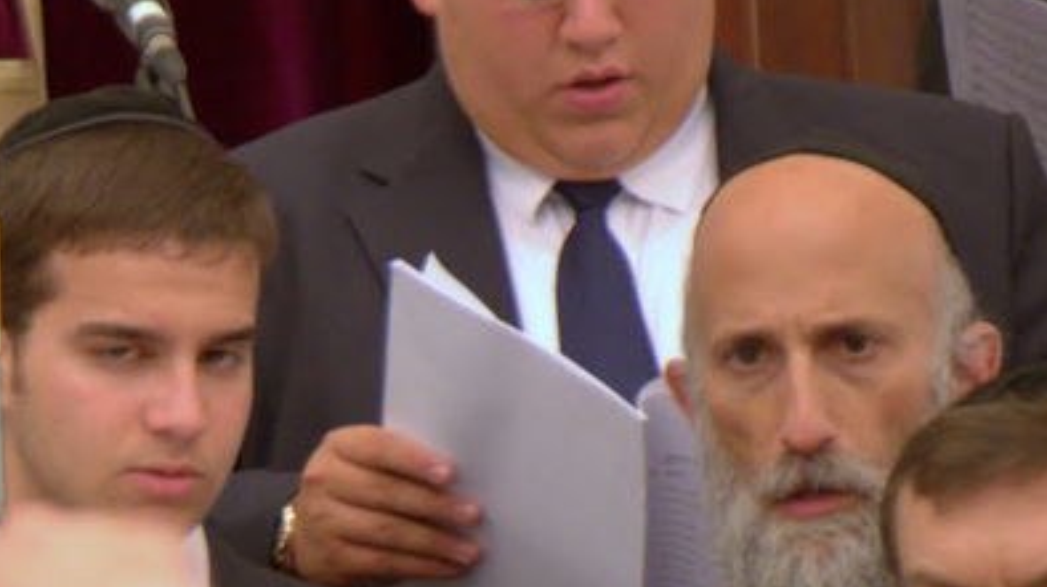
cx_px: -638
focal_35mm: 574
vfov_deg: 2.1
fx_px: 15925
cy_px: 661
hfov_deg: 3.7
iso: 1600
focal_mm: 103
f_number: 2.8
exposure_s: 1/50
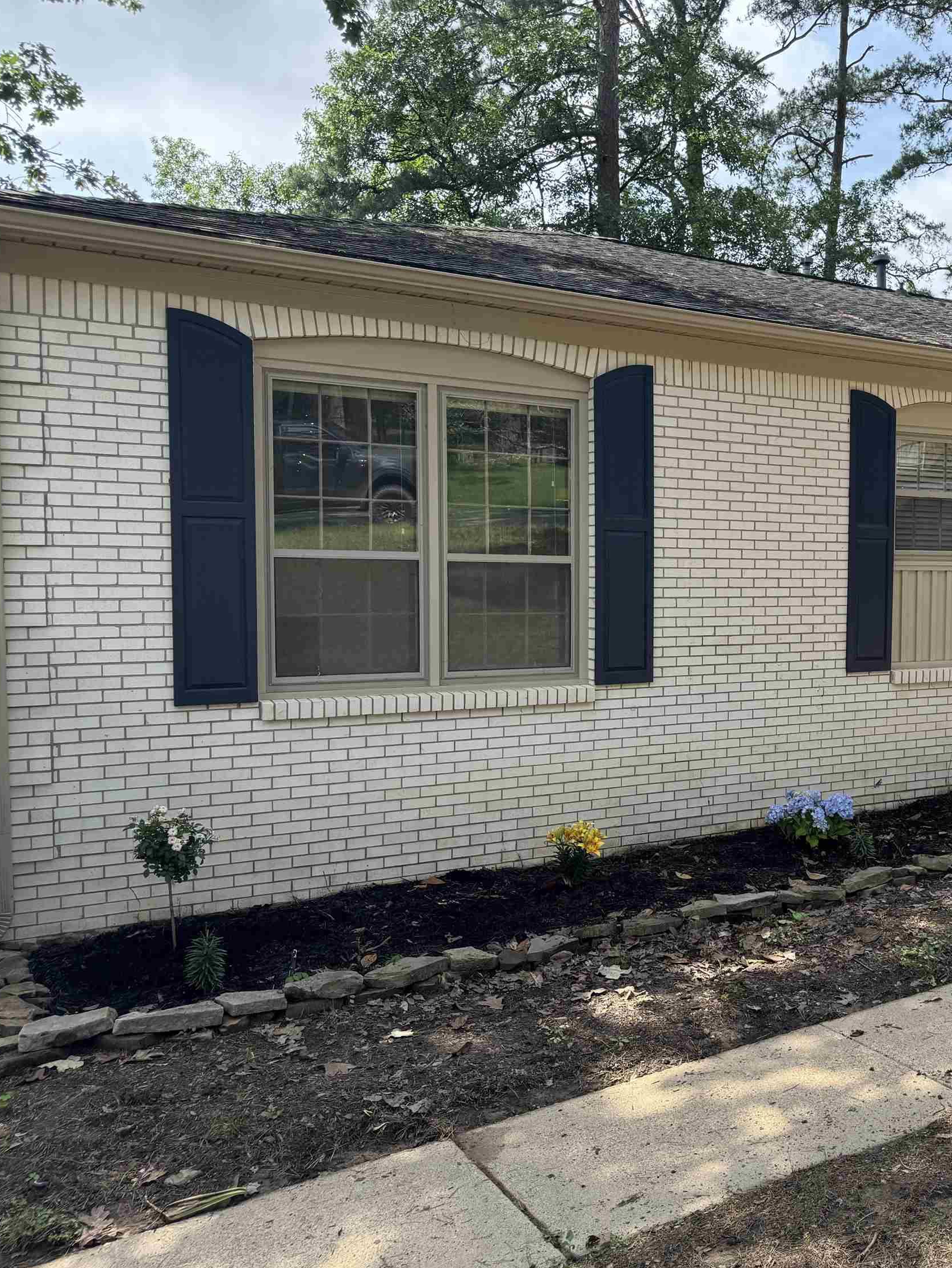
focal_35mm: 33
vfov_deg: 55.3
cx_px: 801
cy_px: 645
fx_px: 1210
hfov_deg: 40.6
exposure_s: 1/1059
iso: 80
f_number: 1.78
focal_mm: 6.76
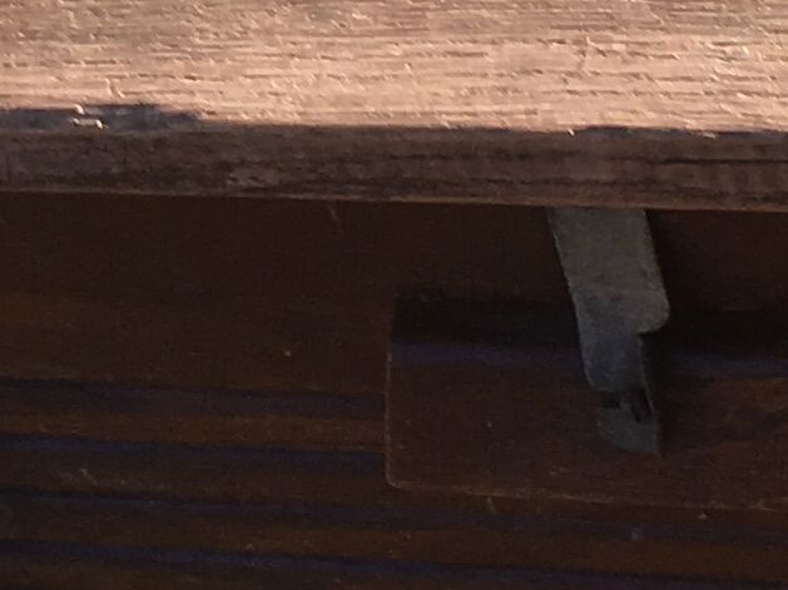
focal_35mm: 186
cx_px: 132
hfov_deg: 10.6
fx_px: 4232
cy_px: -312
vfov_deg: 7.8
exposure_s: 1/354
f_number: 2.2
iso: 25
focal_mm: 4.15
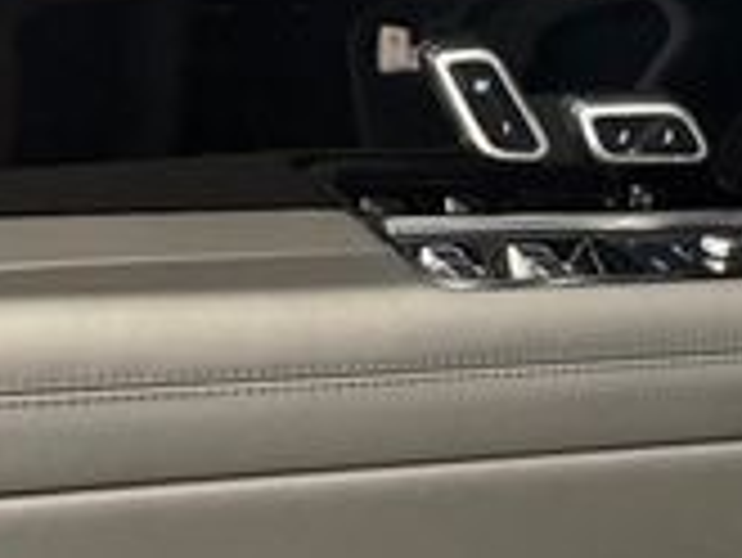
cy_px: 292
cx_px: 526
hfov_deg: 21.0
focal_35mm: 93
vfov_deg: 15.9
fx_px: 1995
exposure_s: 1/60
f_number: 1.78
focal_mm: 6.76
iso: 320
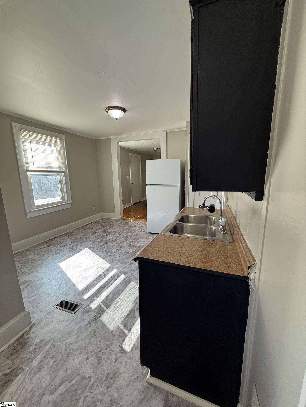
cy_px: 204
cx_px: 153
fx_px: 165
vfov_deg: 102.1
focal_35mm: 14
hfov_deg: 85.7
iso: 100
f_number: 2.2
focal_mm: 2.22
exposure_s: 1/120
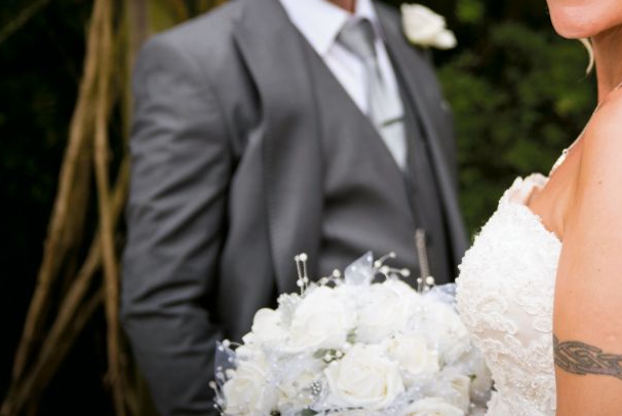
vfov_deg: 14.3
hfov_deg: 21.0
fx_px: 1643
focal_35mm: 95
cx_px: 559
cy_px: 51
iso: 320
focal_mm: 48
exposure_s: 1/640
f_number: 2.8
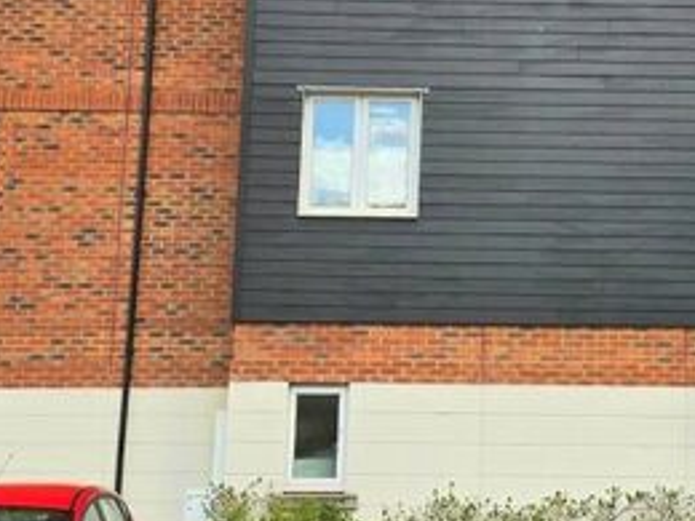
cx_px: 364
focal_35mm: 62
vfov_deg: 23.5
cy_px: 164
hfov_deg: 31.2
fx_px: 1245
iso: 12
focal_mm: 6.3
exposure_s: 1/180
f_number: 1.7
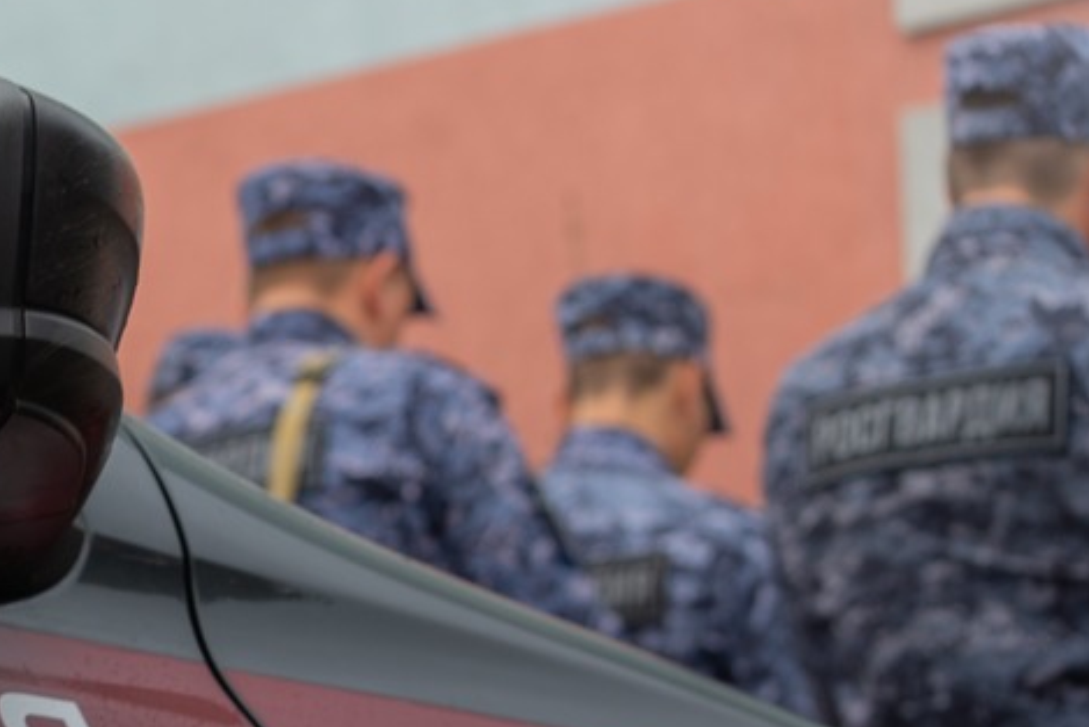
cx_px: -13
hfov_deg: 14.9
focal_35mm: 135
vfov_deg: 10.1
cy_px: 676
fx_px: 4085
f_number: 7.1
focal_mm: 55
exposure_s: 1/125
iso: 80
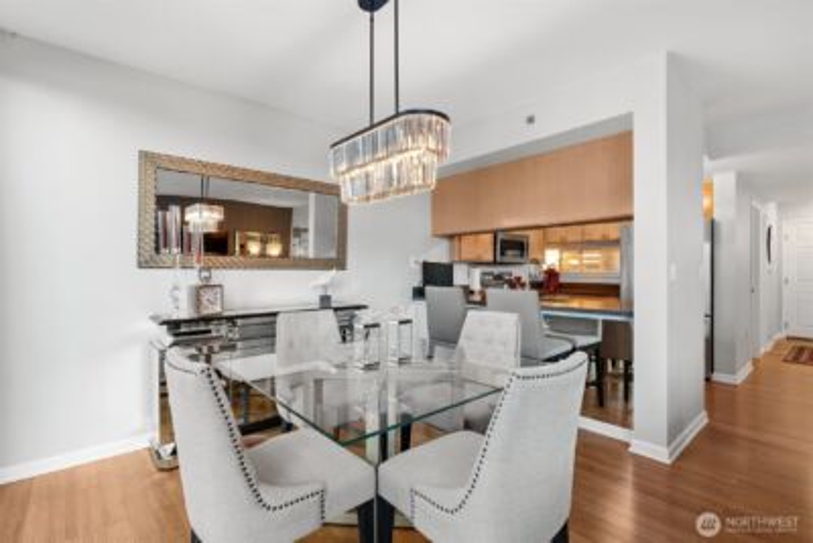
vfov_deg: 70.5
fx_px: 384
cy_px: 272
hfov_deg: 93.3
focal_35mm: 17
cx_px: 406
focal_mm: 17
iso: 200
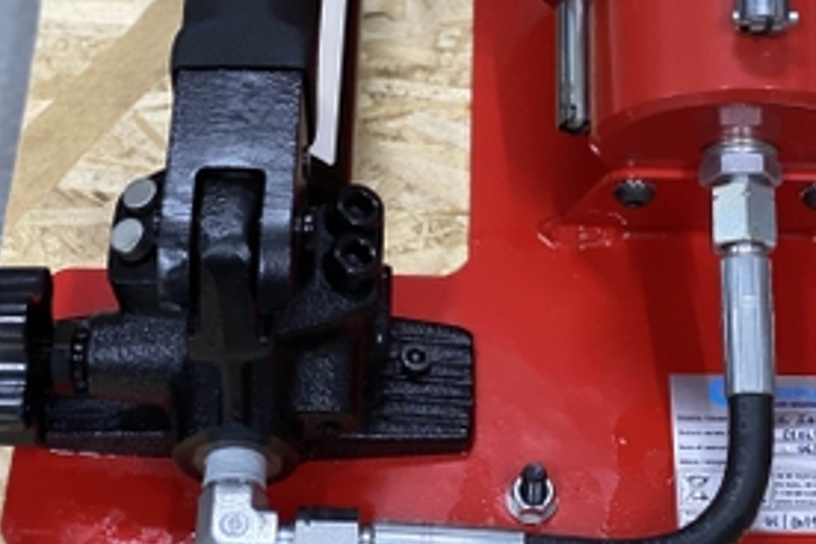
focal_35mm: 94
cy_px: 148
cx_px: 485
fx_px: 2131
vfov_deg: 14.5
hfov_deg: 21.7
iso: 320
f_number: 2
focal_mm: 6
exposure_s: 1/33
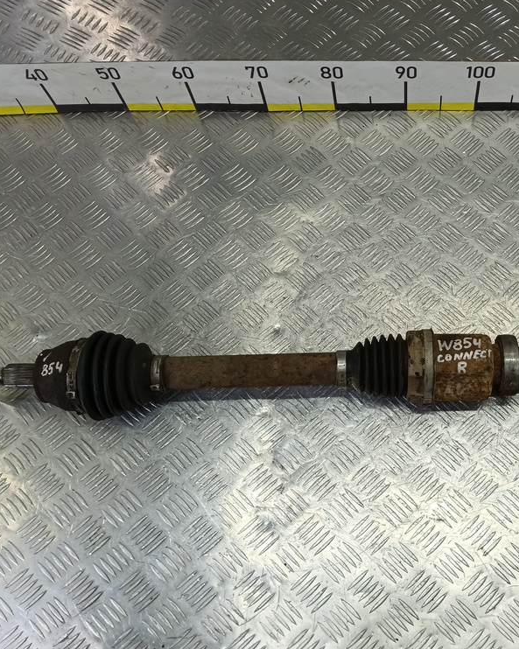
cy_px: 314
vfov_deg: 57.2
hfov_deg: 45.2
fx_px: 596
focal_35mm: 31
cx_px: 401
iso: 143
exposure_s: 1/100
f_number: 1.6
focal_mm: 4.11
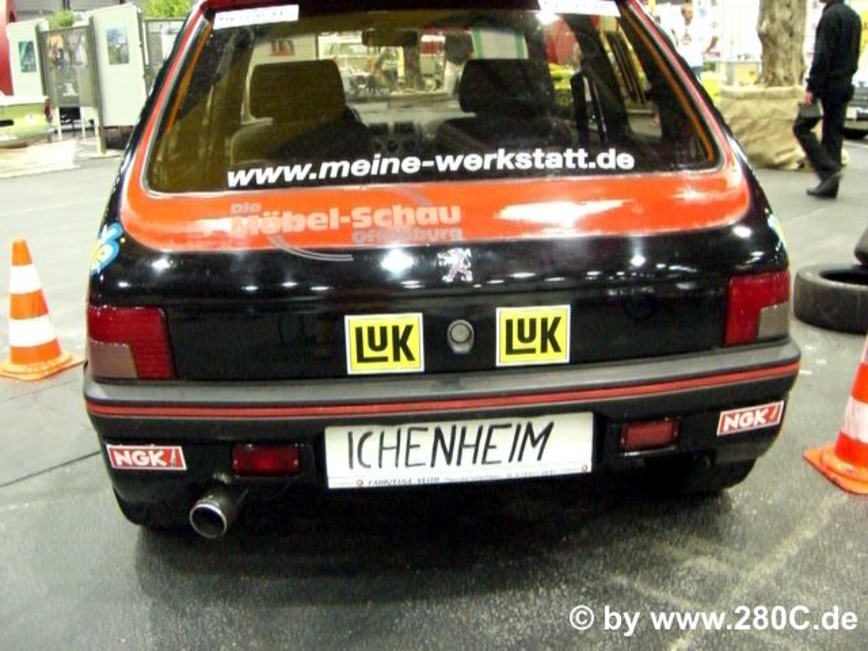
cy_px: 326
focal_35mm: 38
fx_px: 953
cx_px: 434
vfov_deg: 37.7
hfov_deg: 49.0
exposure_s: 1/60
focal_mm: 6.2
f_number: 2.7
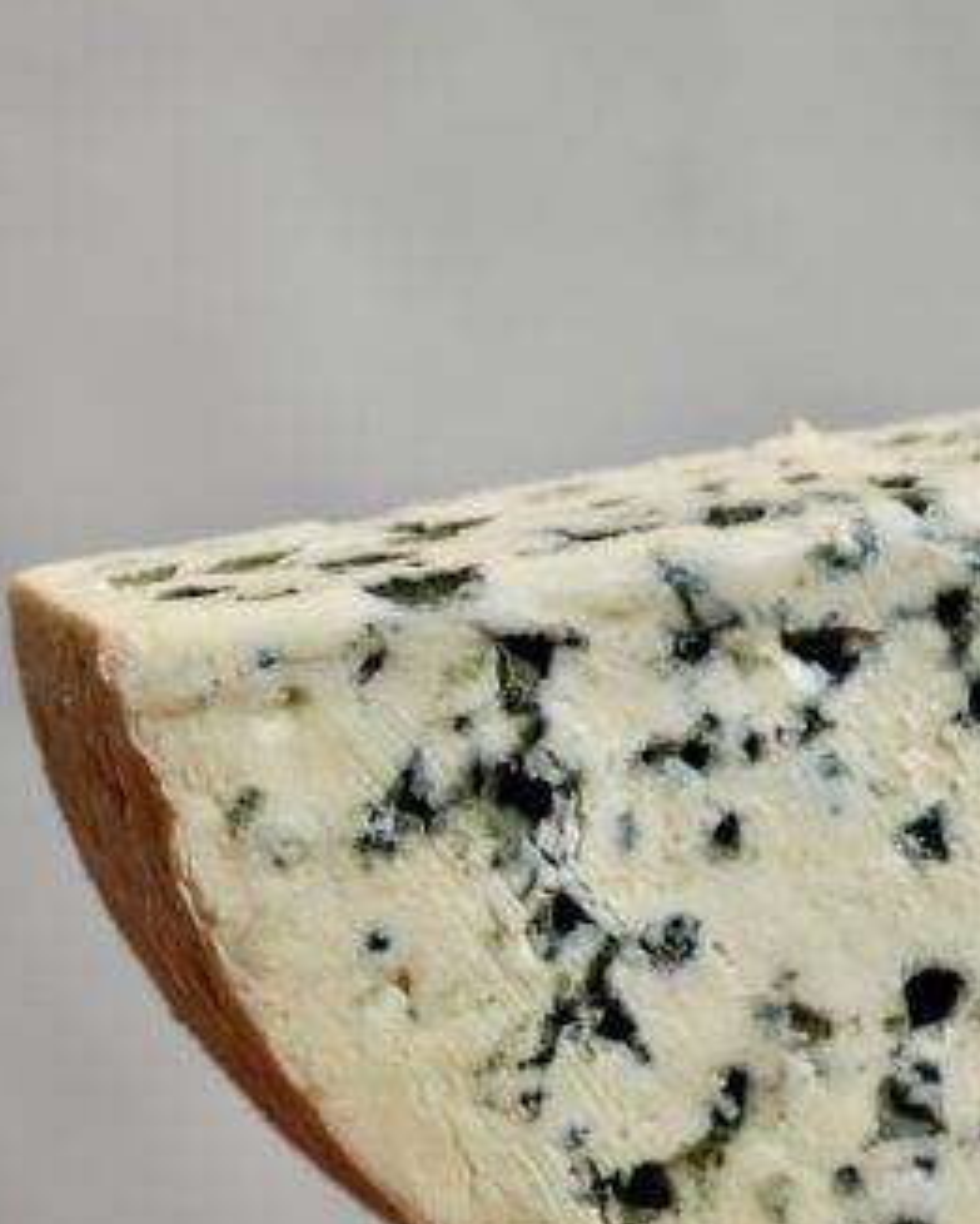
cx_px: 368
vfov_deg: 10.5
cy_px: 678
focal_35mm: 183
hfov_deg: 8.4
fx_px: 6632
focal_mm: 106
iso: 1000
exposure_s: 1/60
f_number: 8
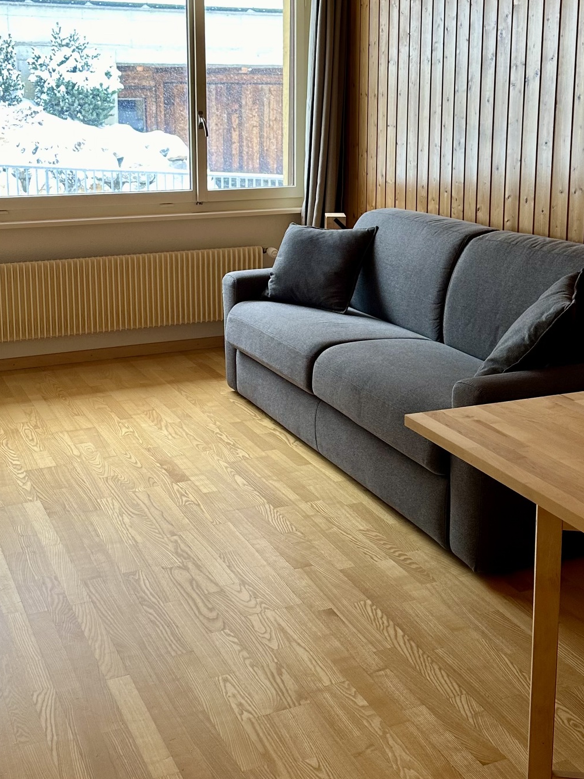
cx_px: 295
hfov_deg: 31.5
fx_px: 1035
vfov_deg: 40.7
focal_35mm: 46
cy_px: 254
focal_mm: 6.86
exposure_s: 1/100
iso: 100
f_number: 1.78
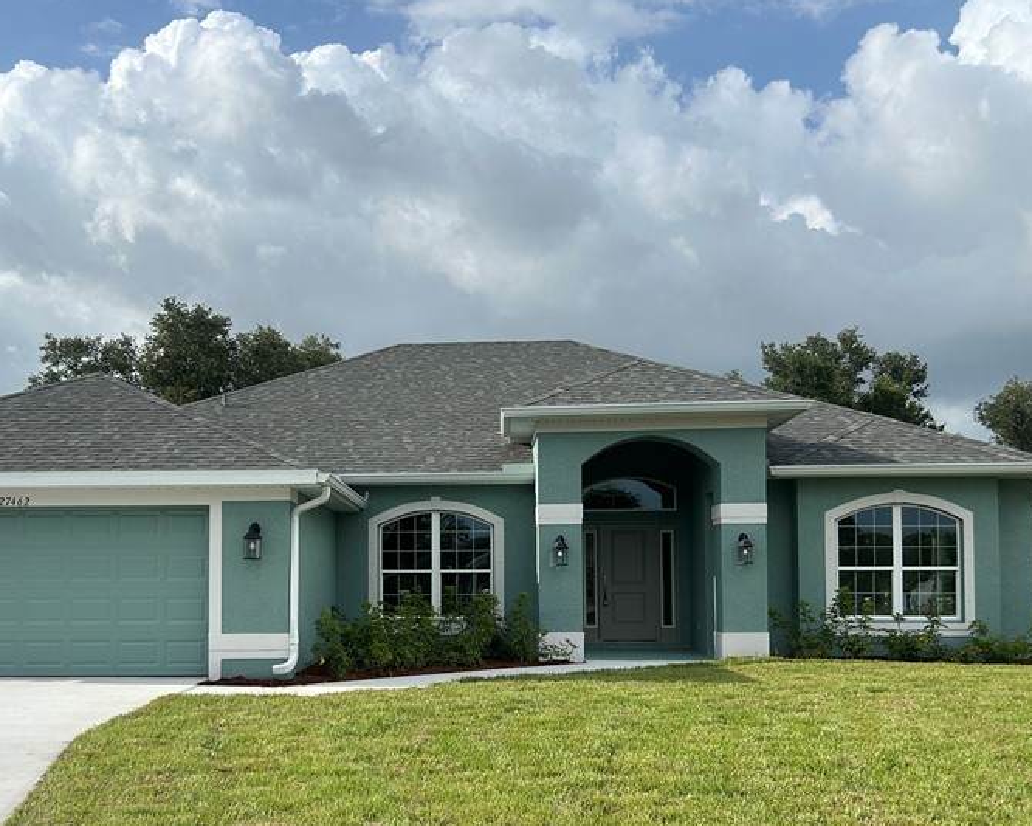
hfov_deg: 46.5
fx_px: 1191
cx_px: 395
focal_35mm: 39
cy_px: 542
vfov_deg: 37.9
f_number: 1.5
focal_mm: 5.7
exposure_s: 1/5587
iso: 50
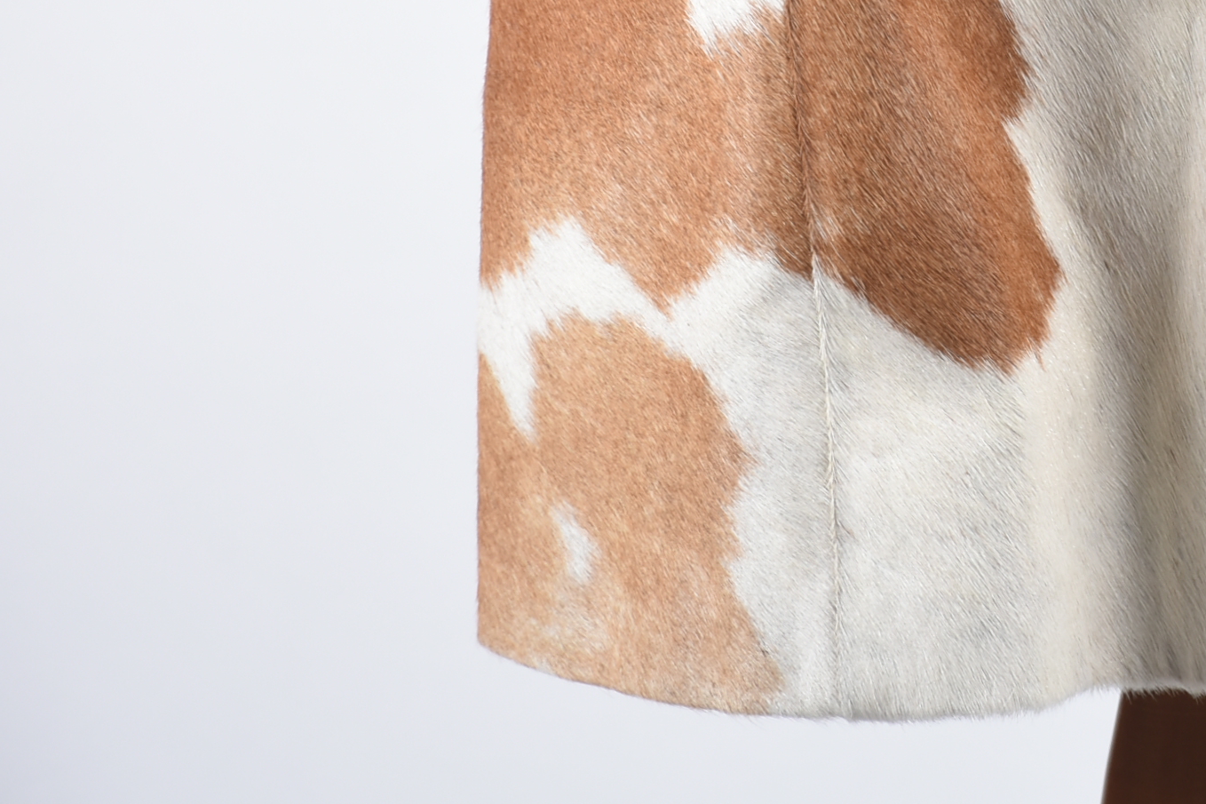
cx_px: 1289
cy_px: -19
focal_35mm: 463
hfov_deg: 4.4
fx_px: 15508
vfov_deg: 3.0
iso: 200
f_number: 10
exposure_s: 1/200
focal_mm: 140
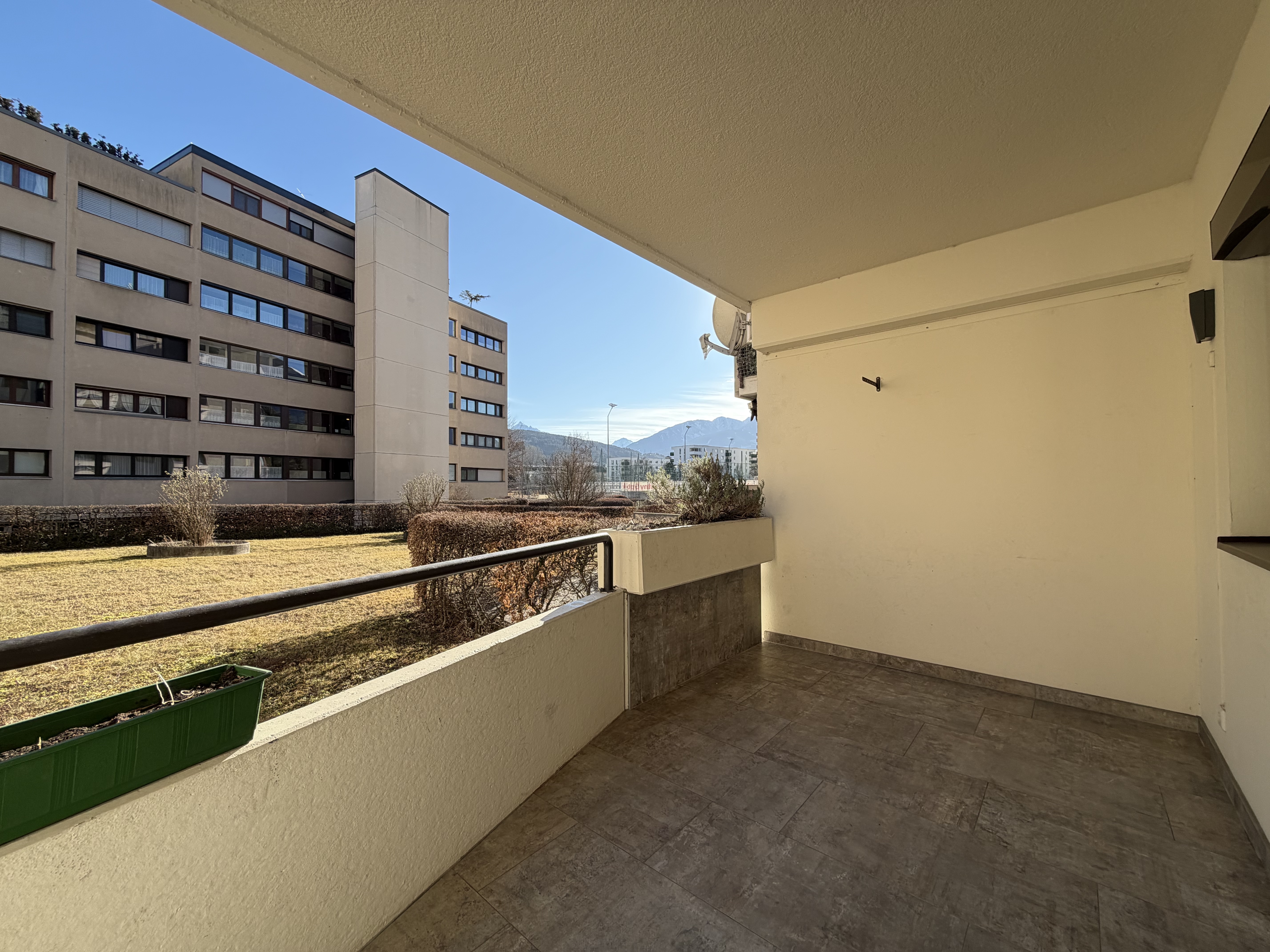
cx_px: 635
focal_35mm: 14
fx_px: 514
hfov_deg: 102.1
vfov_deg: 85.7
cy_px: 476
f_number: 2.2
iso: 40
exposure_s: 1/540
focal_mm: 2.22
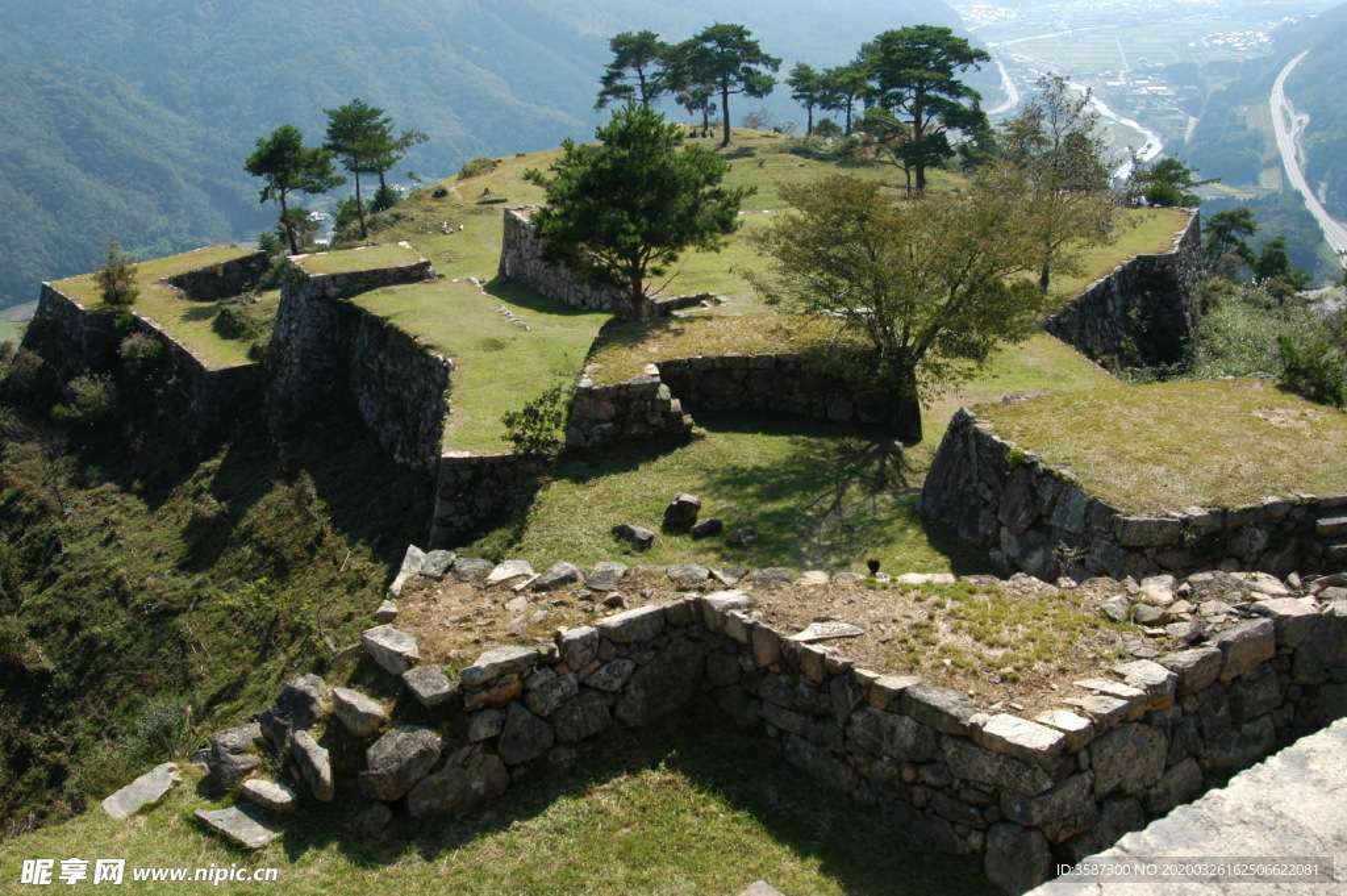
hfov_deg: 53.2
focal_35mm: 36
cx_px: 674
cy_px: 448
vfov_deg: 36.8
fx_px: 1346
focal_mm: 24
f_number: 8
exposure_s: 1/250
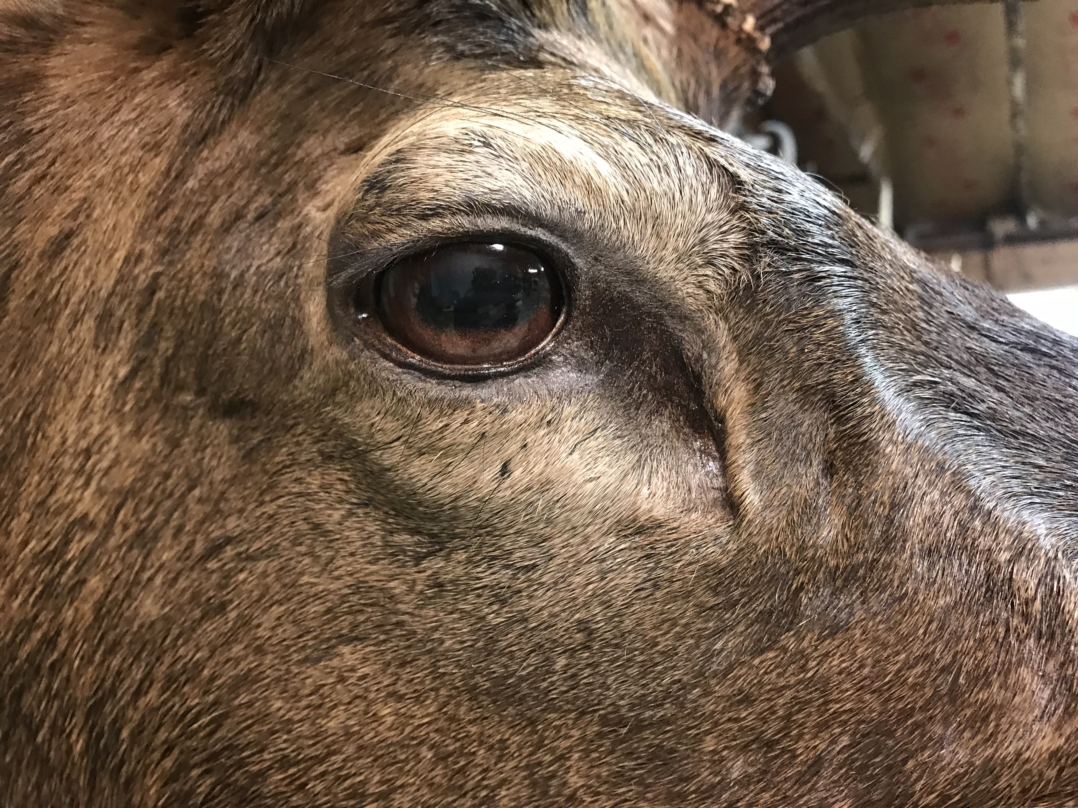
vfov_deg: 49.7
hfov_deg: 63.4
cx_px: 539
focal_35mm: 28
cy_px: 404
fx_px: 872
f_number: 1.8
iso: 100
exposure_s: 1/10
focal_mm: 3.99
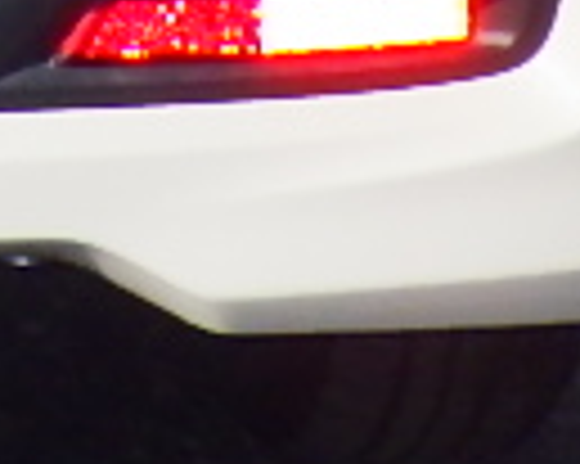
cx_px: -899
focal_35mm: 263
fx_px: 4511
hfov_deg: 6.9
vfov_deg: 5.4
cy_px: -1167
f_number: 4.6
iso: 250
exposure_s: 1/1500
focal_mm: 6.1
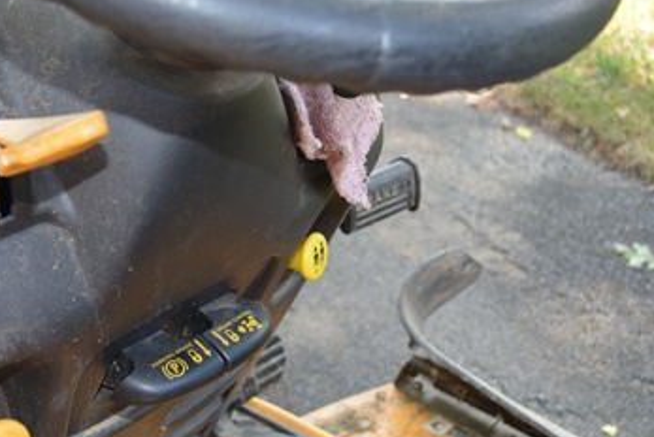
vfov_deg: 23.7
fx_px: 1036
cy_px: 286
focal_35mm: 57
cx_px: 136
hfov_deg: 34.0
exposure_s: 1/125
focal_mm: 22
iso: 360
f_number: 4
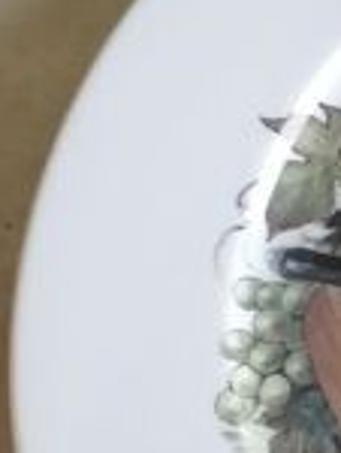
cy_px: 359
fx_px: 1506
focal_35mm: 115
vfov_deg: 17.0
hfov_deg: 11.5
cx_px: 697
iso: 320
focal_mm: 4.75
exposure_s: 1/25
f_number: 1.8
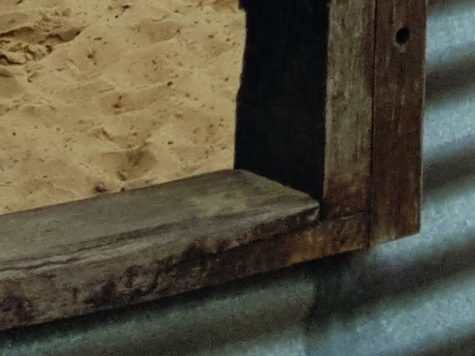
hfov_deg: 8.9
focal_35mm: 203
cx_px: 1100
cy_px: -876
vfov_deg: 6.4
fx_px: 2786
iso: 40
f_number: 1.7
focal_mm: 4.2
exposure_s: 1/1436
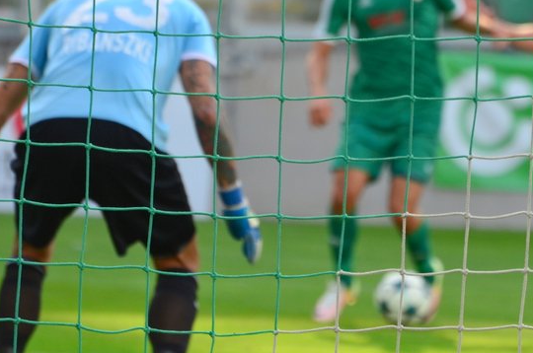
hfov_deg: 3.3
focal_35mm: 625
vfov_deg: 2.2
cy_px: 181
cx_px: 400
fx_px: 9237
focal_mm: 250
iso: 640
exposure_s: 1/800
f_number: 5.6
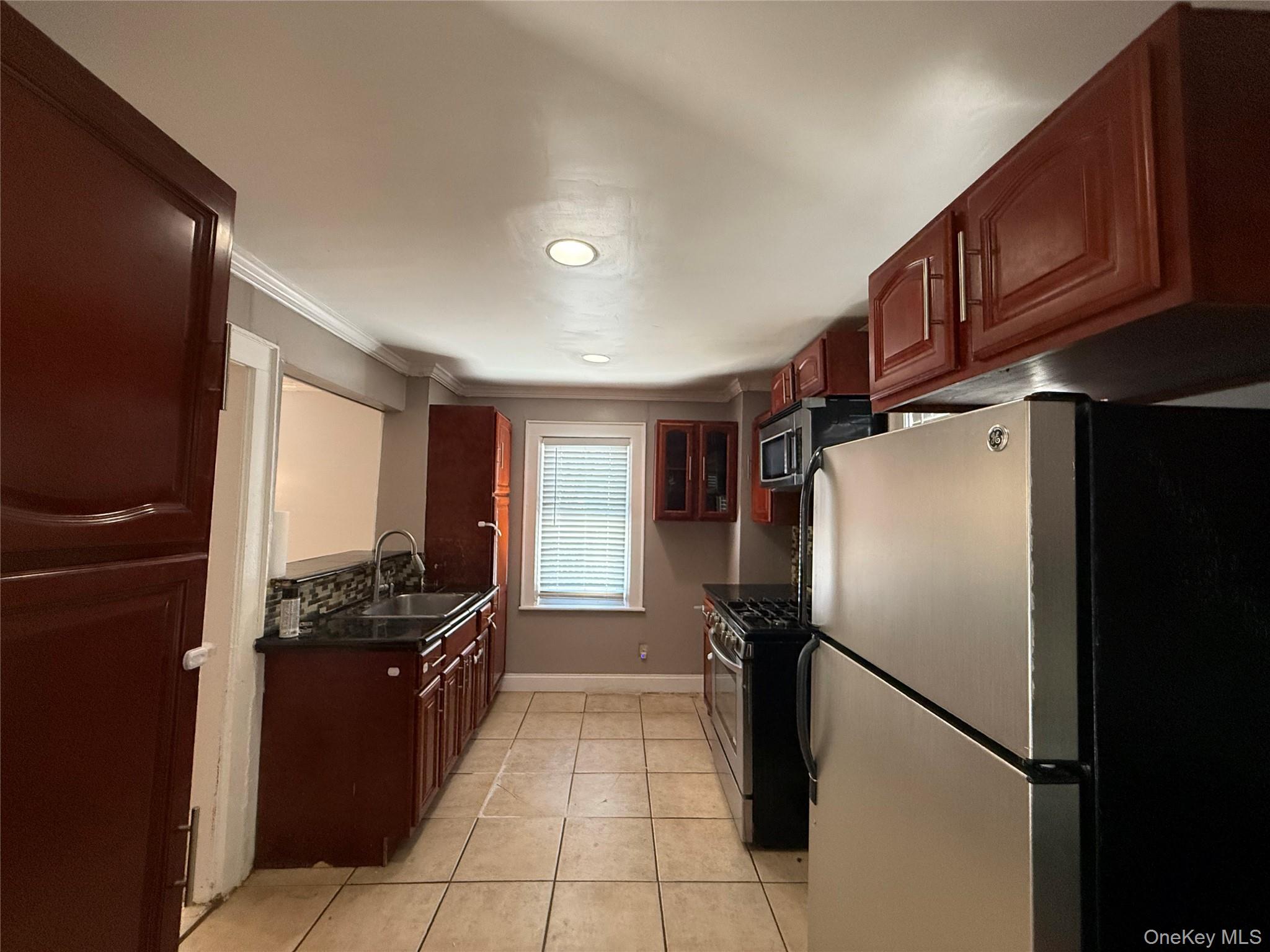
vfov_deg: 85.7
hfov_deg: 102.1
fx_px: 514
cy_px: 476
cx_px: 635
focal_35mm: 14
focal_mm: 2.22
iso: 500
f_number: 2.2
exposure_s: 1/120
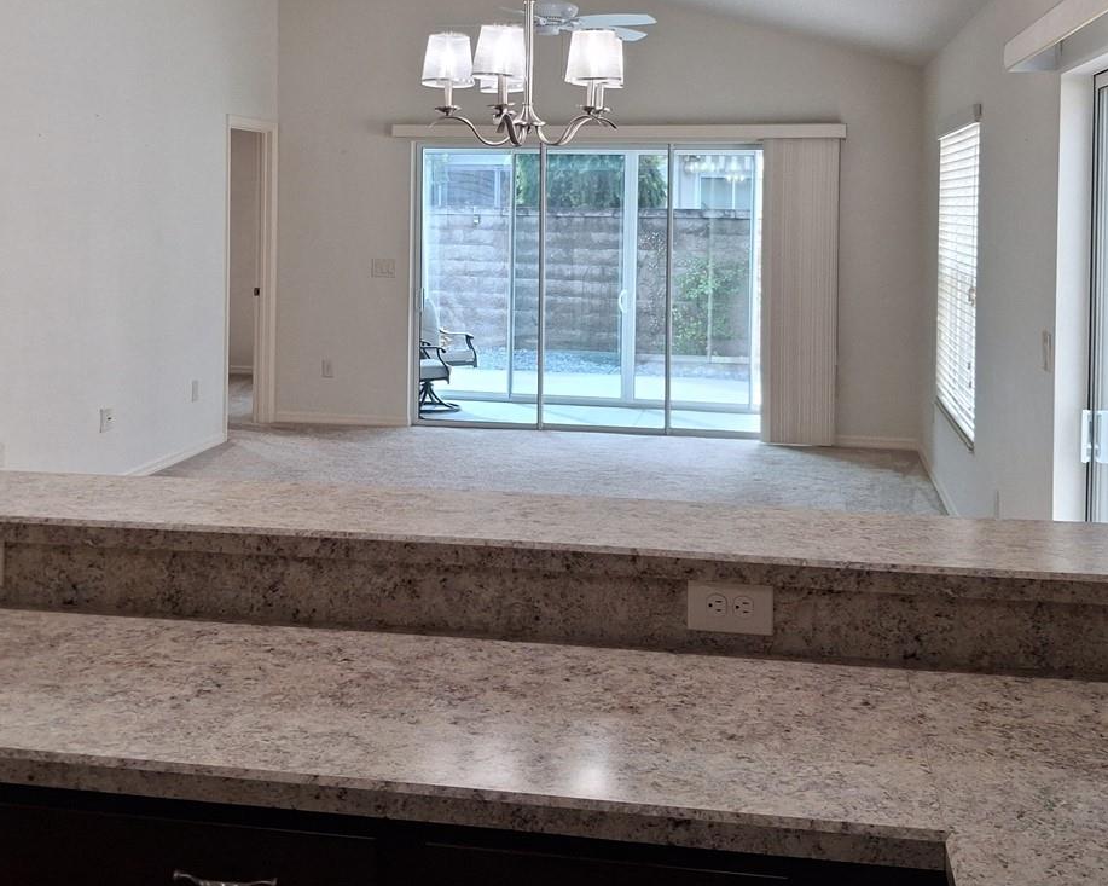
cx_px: 474
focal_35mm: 46
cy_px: 220
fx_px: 1508
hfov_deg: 40.3
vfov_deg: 32.1
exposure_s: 1/120
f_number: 1.8
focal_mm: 4
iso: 160
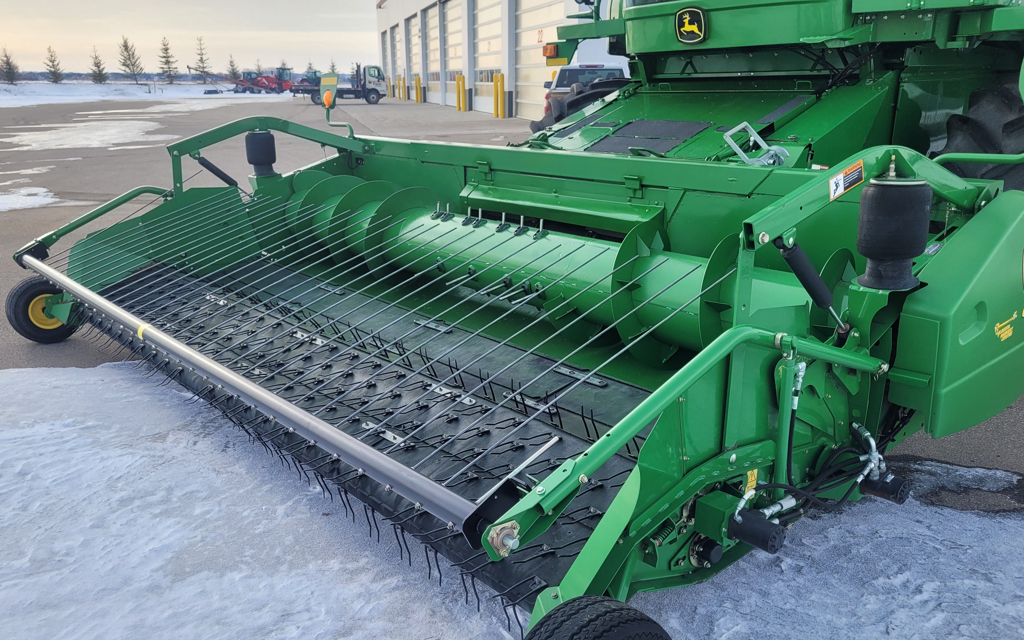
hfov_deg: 62.9
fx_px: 837
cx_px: 519
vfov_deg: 41.5
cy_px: 400
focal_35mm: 30
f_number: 1.8
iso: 40
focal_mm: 5.4
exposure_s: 1/1238
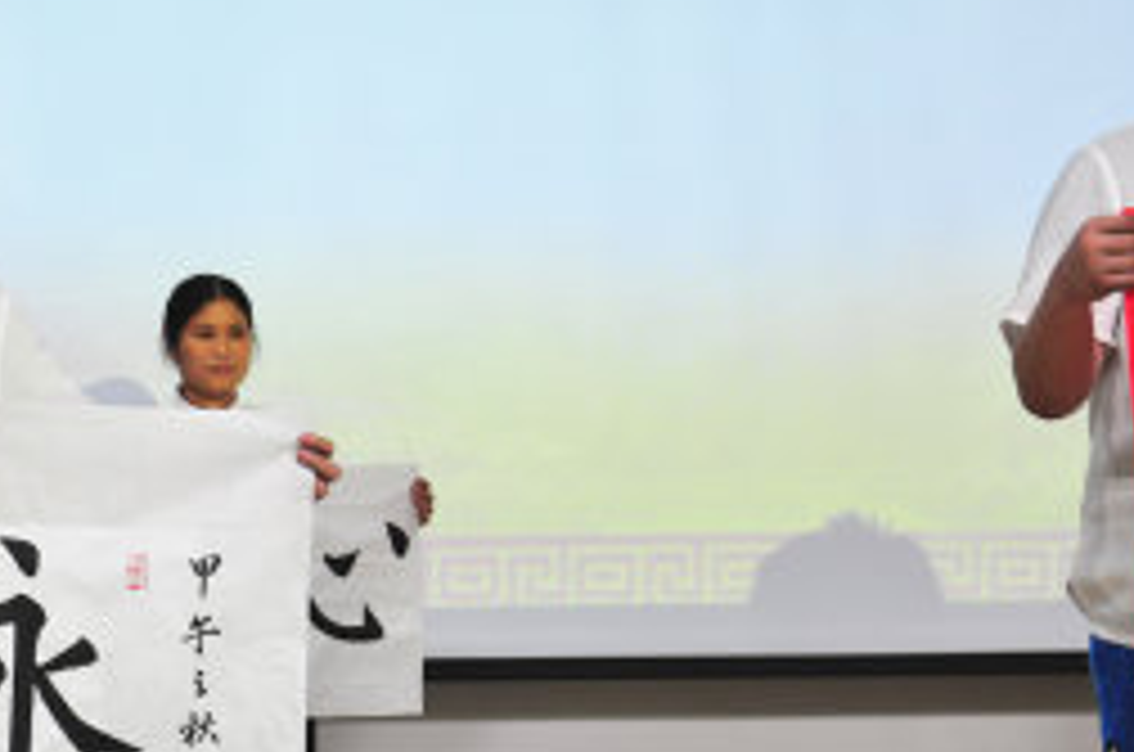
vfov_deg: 12.3
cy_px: 480
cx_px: 68
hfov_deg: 18.1
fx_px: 3490
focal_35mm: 111
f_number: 3.2
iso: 200
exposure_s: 1/40
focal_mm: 38
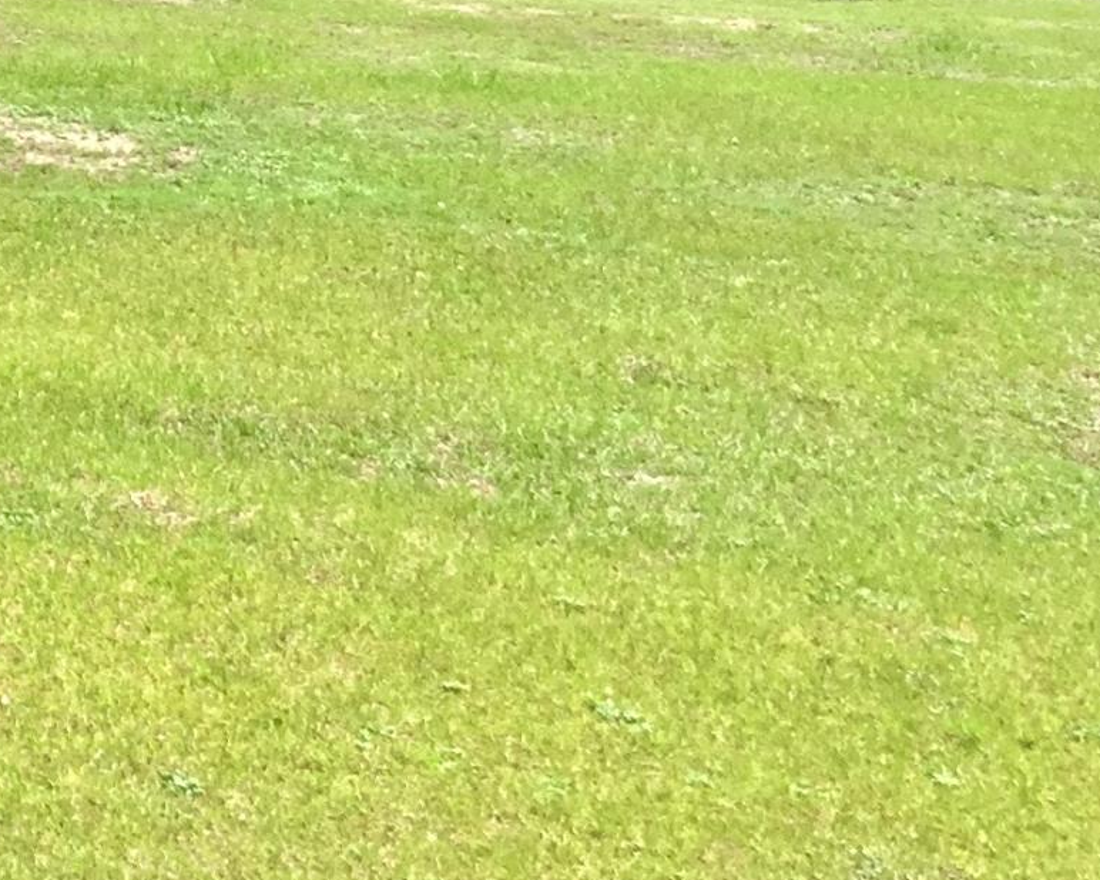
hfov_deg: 15.0
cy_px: -299
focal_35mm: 110
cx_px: -936
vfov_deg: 13.5
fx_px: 3582
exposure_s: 1/760
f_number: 2.2
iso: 32
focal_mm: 4.15
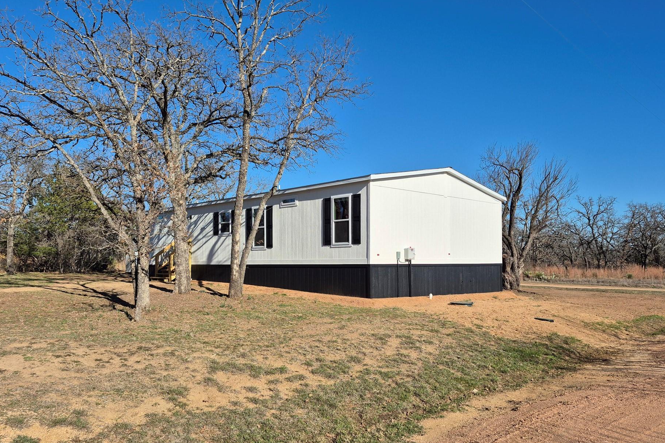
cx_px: 321
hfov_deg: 67.4
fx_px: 499
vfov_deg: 47.8
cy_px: 254
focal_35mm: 27
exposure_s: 1/2712
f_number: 1.8
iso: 25
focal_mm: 5.4
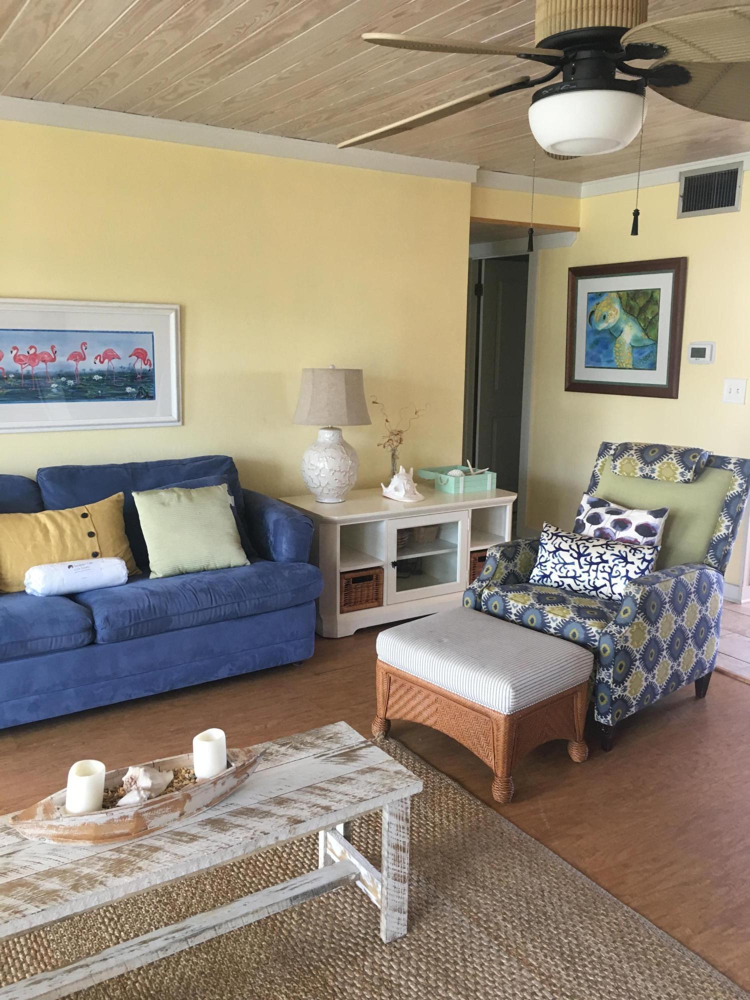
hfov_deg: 48.2
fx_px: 838
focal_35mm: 29
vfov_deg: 61.7
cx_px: 375
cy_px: 500
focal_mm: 4.15
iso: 80
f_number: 2.2
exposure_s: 1/30
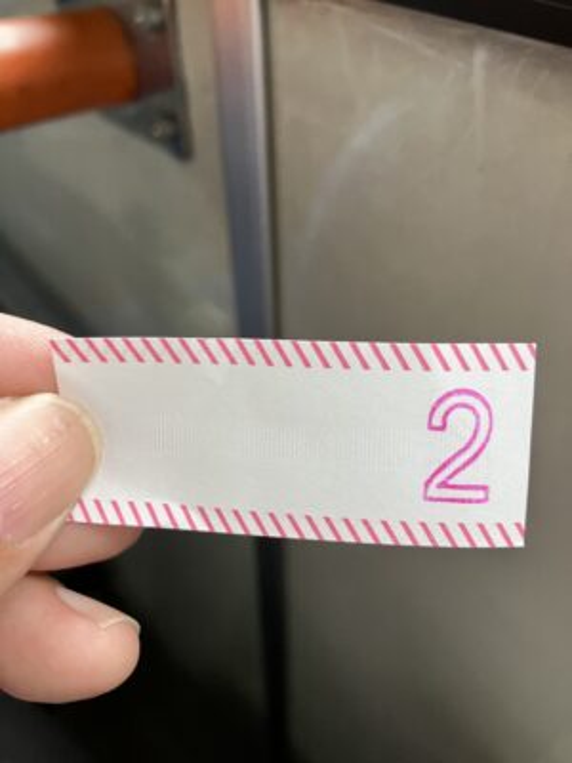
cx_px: 286
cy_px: 382
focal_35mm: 28
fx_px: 617
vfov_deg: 63.4
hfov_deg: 49.7
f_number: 1.8
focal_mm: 3.99
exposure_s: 1/60
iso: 100
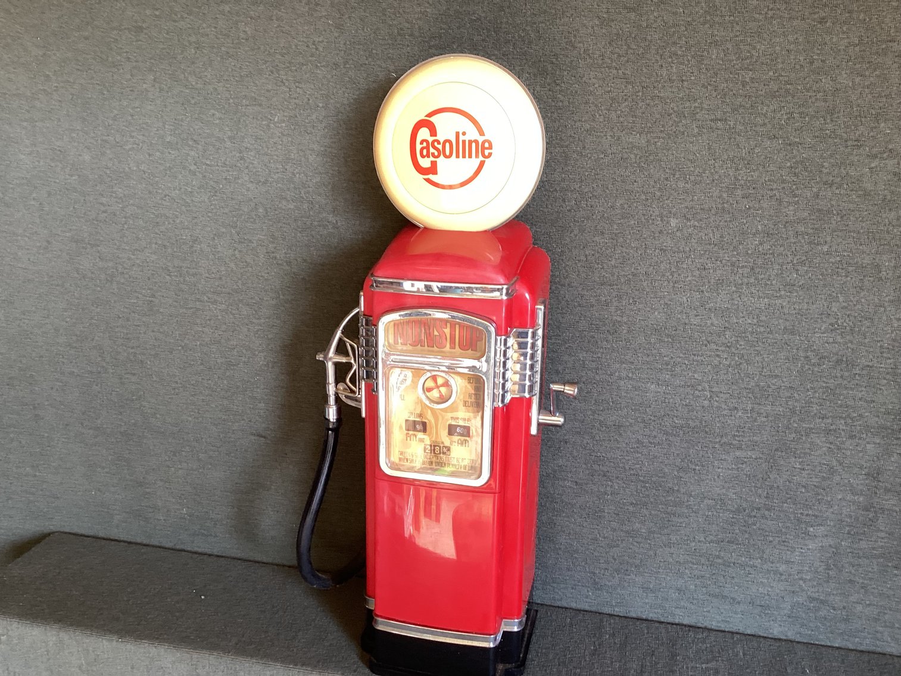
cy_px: 338
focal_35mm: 31
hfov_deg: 58.3
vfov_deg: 45.4
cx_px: 450
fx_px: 807
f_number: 2.4
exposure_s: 1/50
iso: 160
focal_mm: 3.3
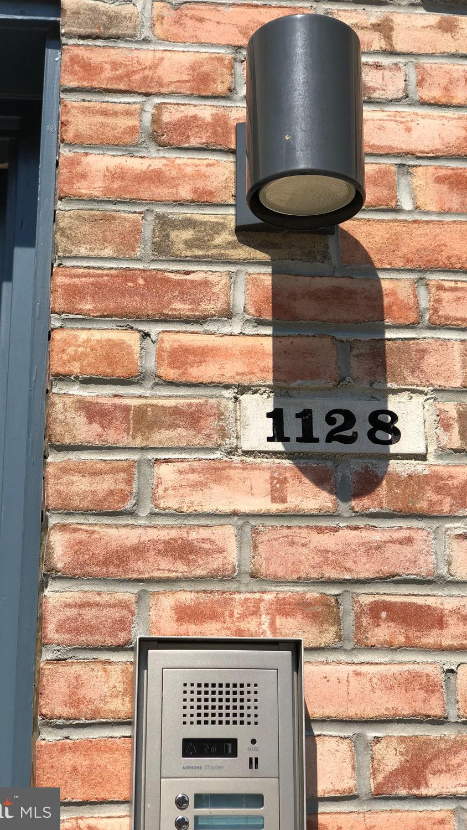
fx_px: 1277
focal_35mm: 58
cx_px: 241
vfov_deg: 36.0
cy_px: 408
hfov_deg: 20.7
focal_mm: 6
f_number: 2.4
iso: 16
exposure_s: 1/1156
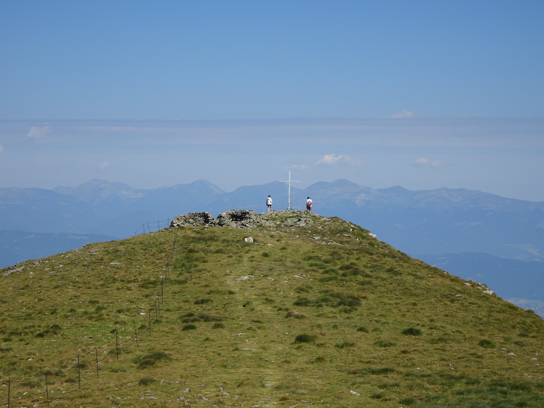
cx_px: 272
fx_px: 1226
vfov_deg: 18.9
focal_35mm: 78
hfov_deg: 25.0
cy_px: 204
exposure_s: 1/640
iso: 80
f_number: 5
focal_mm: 13.26
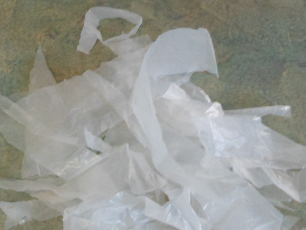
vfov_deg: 17.3
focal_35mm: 85
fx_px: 751
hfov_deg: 22.1
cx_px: -8
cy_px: 153
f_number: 4
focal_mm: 5.9
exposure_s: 1/13
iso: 400
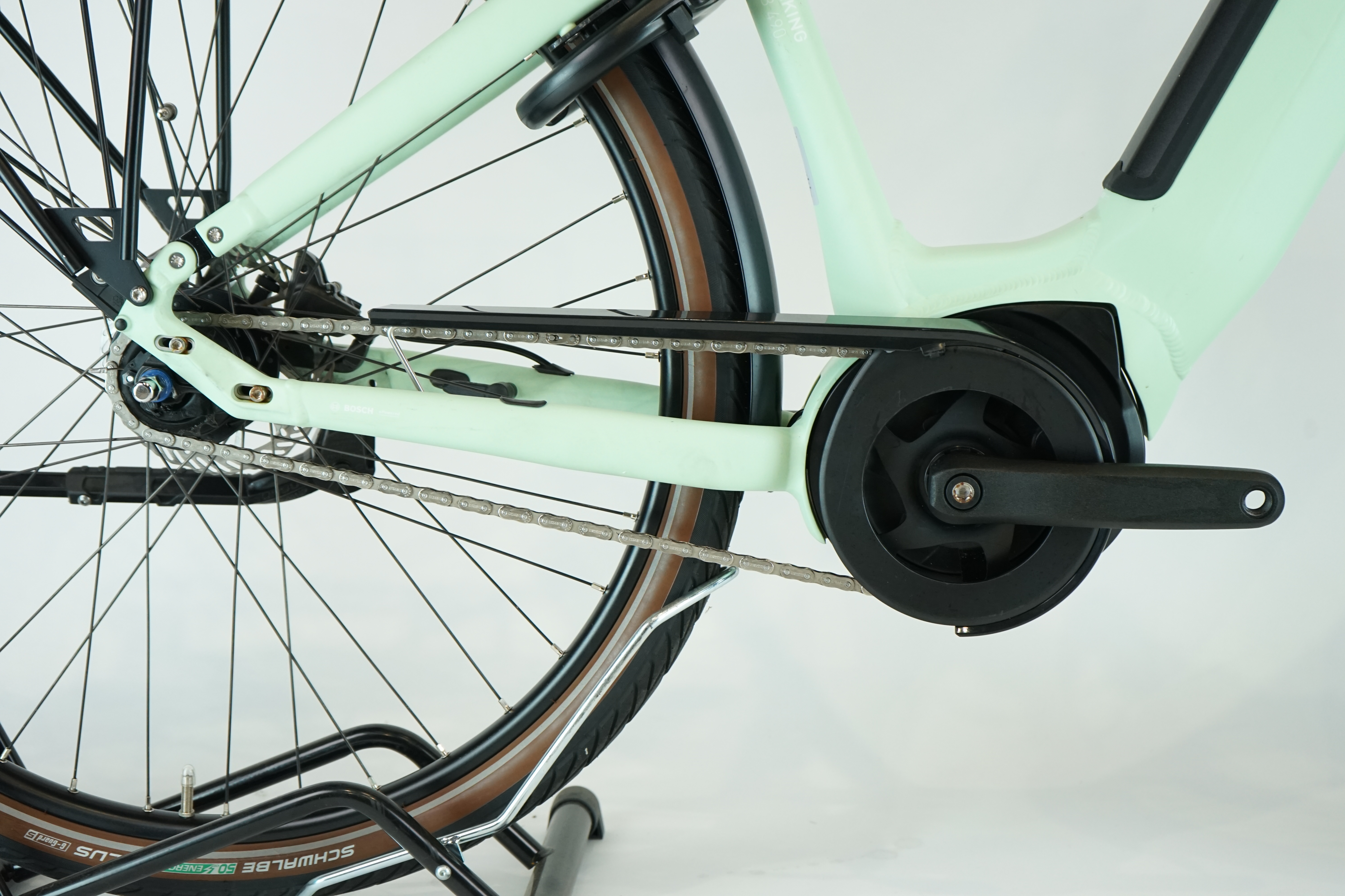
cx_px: 672
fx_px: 2129
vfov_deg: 23.8
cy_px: 448
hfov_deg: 35.1
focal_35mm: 57
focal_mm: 57
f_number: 5.6
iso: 1250
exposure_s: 1/200
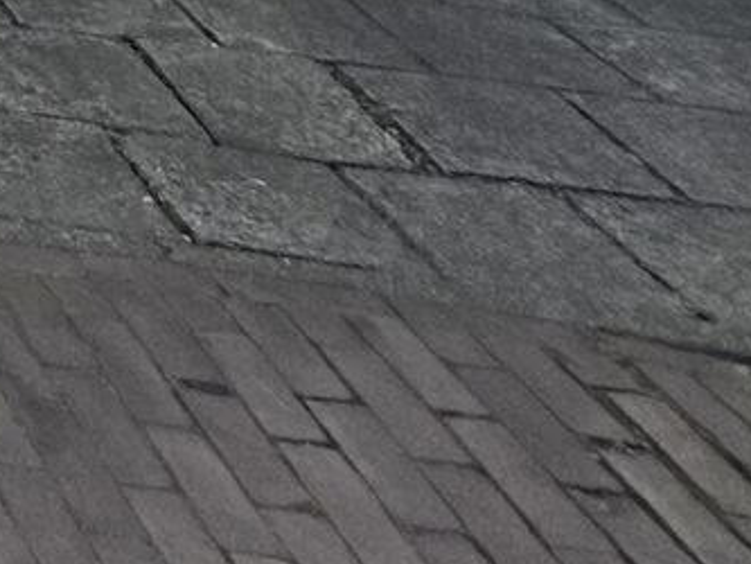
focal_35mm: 86
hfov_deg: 13.2
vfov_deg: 11.0
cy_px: -1144
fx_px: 1866
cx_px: -1243
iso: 40
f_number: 2.2
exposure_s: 1/1855
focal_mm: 2.22
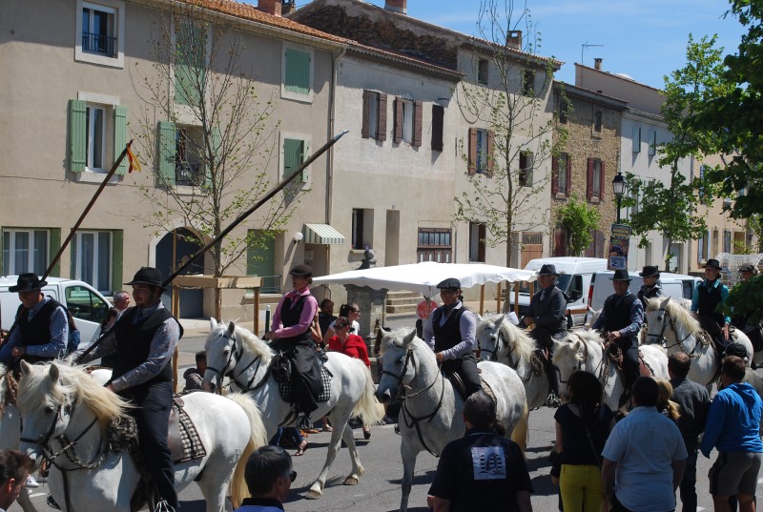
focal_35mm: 54
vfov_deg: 25.2
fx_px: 1147
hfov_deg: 36.8
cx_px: 382
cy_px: 256
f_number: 8
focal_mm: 36
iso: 100
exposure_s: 1/250
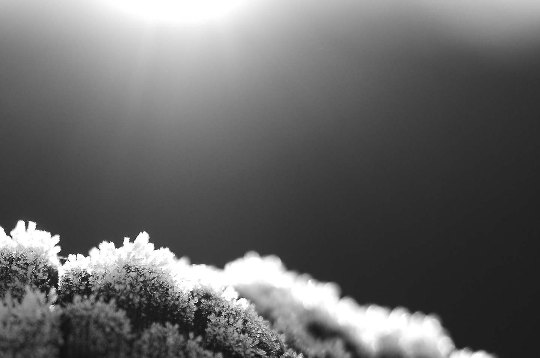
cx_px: 114
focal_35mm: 125
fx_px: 1872
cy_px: 270
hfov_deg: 16.3
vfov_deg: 10.9
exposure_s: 1/1000
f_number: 2.8
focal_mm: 50
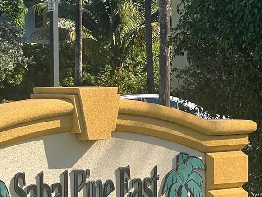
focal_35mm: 212
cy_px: 192
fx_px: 1605
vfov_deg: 7.0
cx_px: 8
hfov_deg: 9.3
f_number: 2.8
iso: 32
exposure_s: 1/402
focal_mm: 9
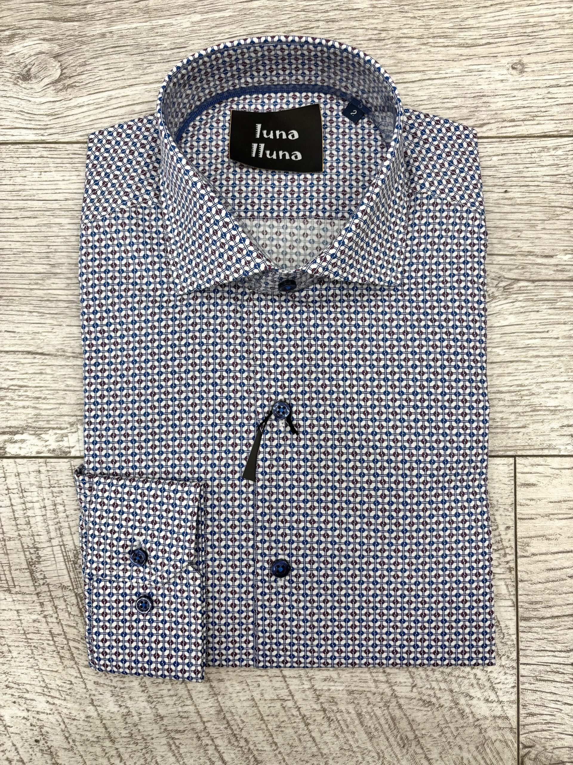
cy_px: 382
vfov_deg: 67.3
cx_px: 286
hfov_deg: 53.1
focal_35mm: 26
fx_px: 574
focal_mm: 5.96
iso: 80
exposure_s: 1/100
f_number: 1.6
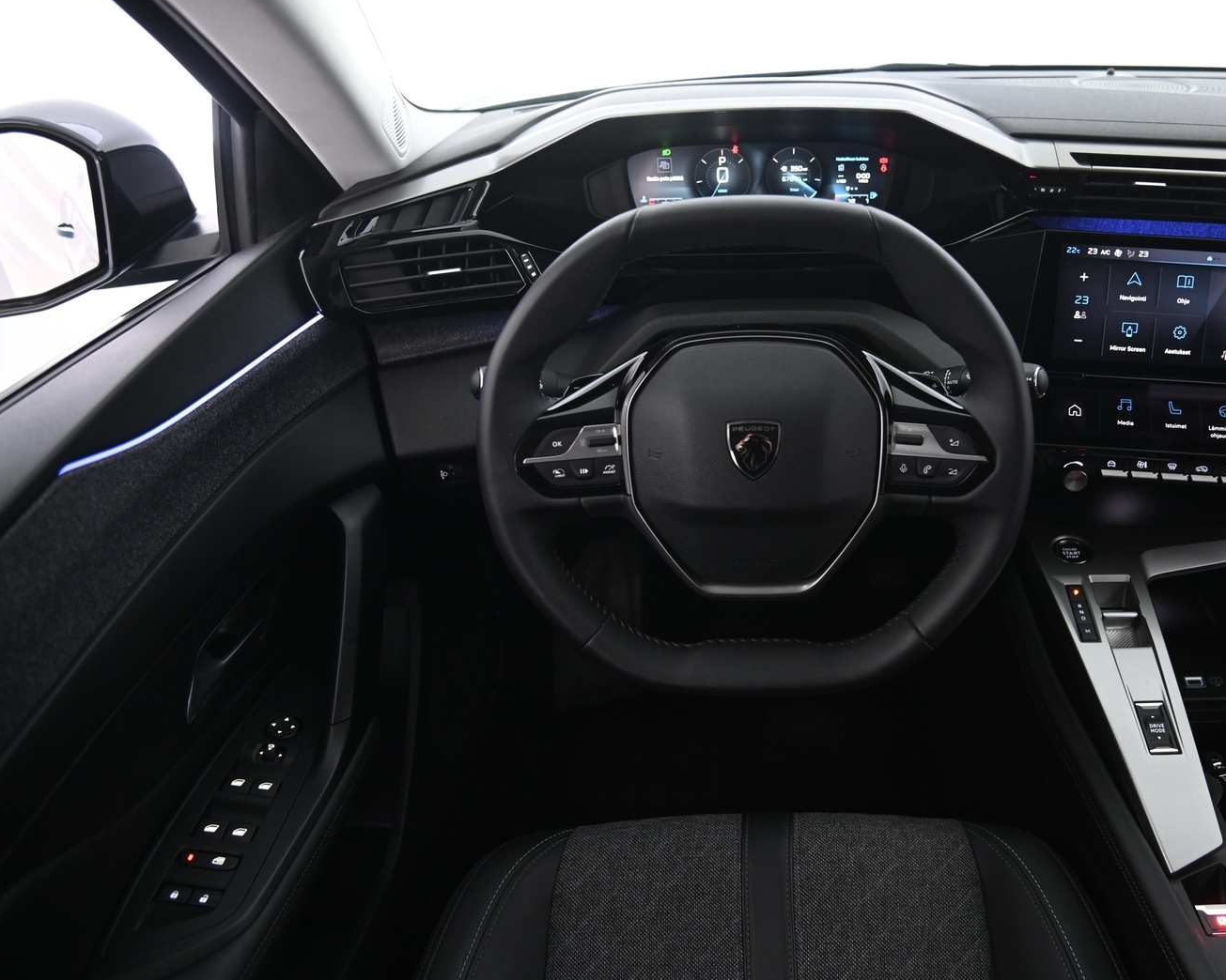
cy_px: 495
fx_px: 1016
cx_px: 759
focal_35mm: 28
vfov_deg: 51.5
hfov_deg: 61.4
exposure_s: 1/15
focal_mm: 24
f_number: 4
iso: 2000
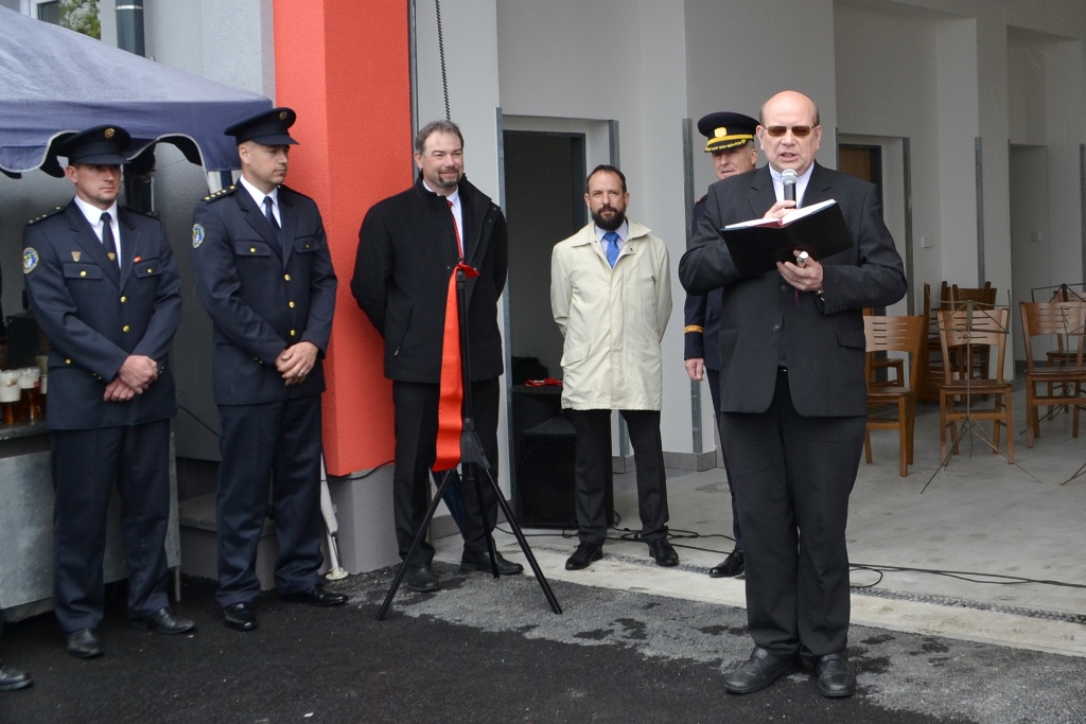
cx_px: 543
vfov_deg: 47.9
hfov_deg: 67.4
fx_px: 815
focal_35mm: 27
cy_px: 362
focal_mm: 18
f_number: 5.6
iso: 220
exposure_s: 1/125
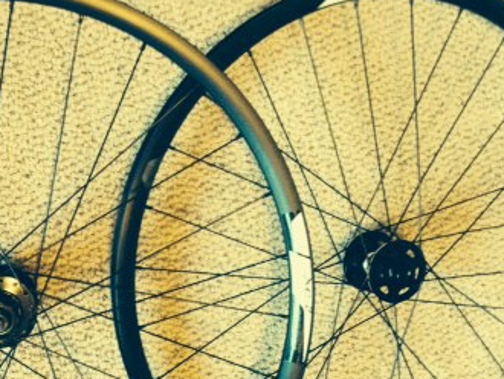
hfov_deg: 29.9
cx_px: 139
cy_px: 255
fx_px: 933
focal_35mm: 64
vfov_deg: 22.9
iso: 400
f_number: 2.4
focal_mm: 4.12
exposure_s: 1/17
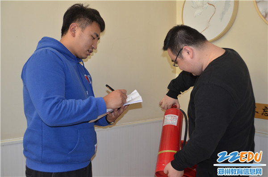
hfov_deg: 57.3
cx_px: 134
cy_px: 88
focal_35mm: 33
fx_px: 245
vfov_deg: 39.8
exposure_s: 1/60
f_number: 3.8
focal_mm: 22
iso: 800
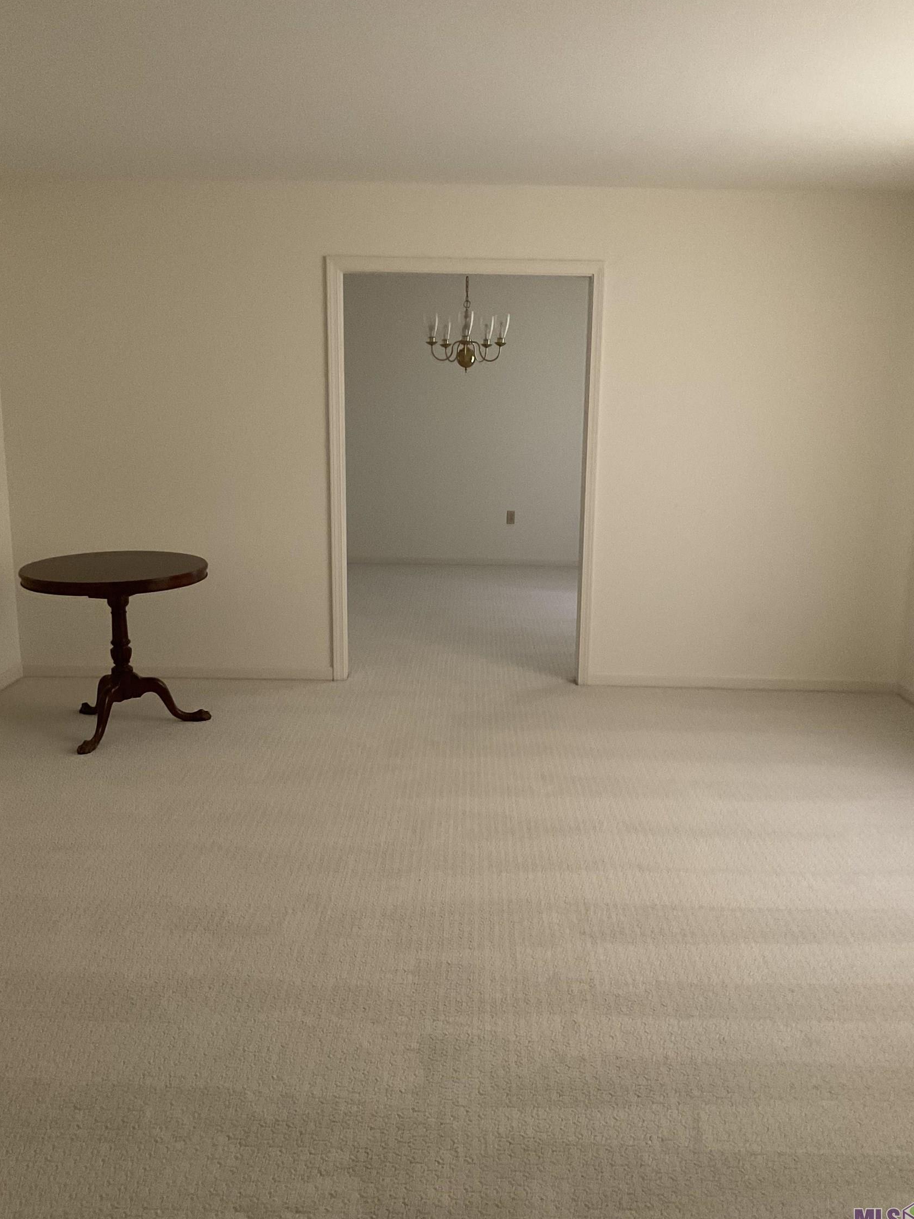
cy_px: 610
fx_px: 1056
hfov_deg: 46.8
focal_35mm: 30
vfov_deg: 60.0
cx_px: 462
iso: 250
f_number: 1.8
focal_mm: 3
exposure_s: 1/60
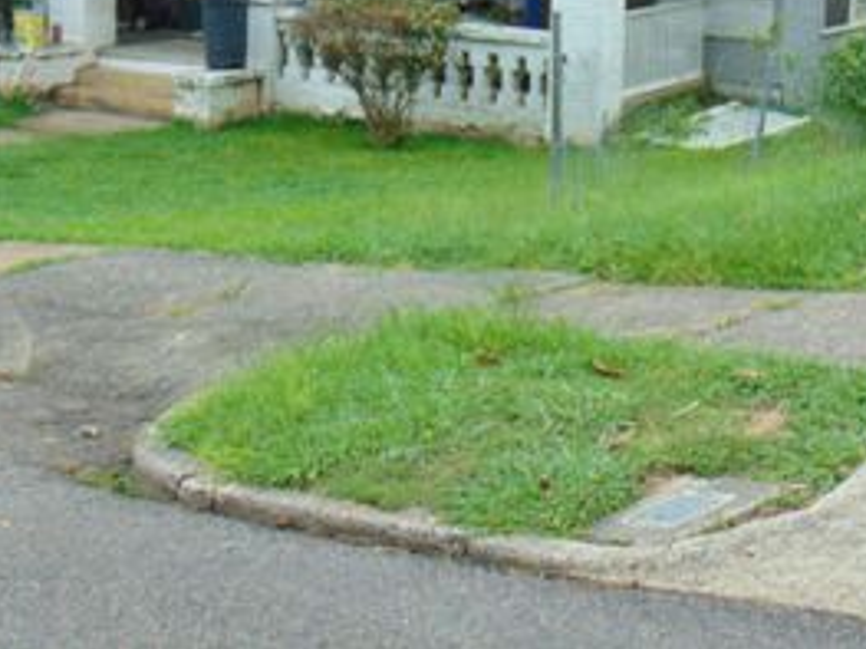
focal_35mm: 80
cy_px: 38
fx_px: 2000
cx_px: 573
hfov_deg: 24.3
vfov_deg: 18.1
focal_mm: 7.6
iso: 100
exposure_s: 1/30
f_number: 3.3
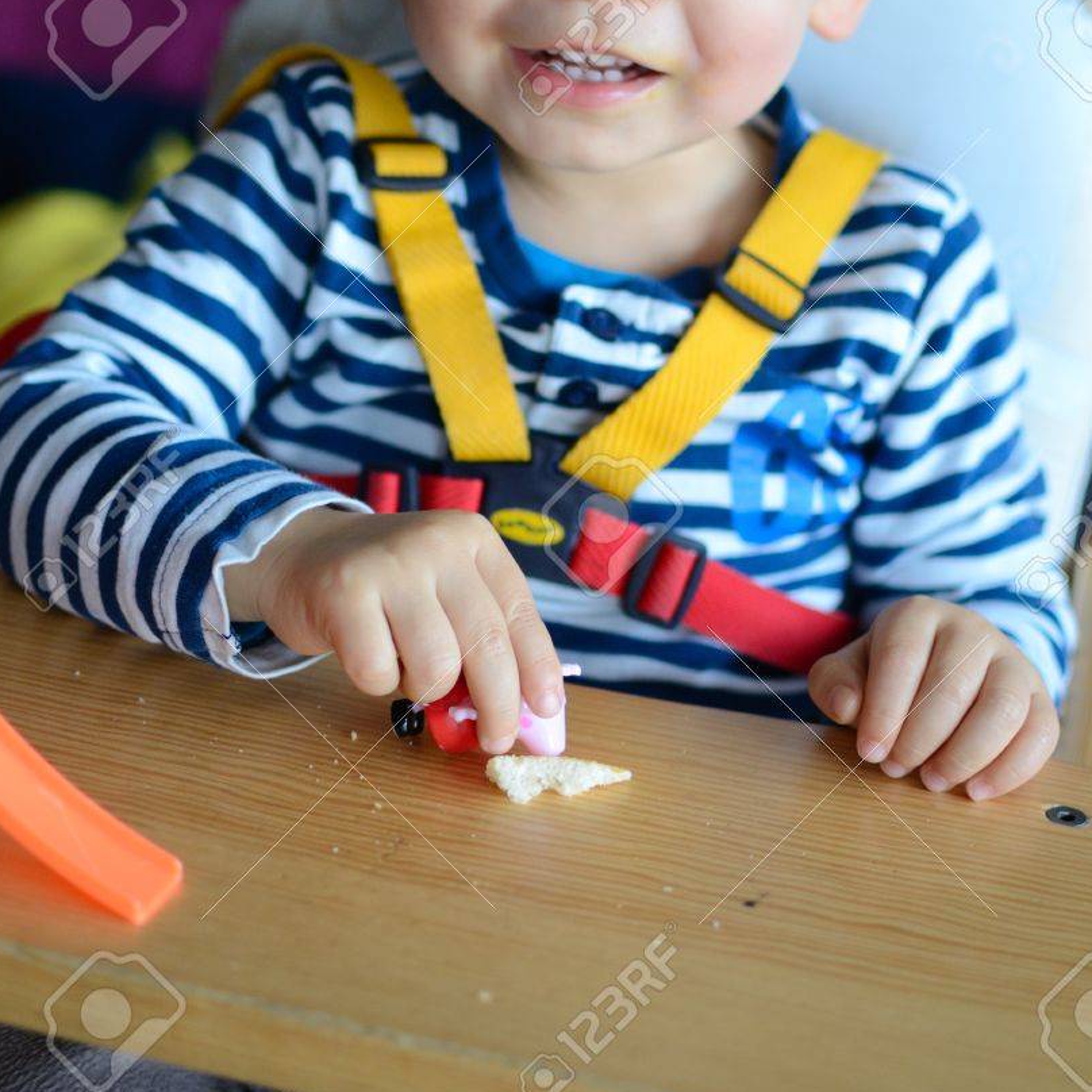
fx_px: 2558
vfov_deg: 23.8
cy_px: 268
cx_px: 552
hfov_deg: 24.1
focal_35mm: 72
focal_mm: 35
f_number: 2
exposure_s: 1/160
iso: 400
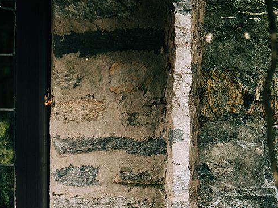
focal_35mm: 551
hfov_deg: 3.6
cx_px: -183
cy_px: 82
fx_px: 4426
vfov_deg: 2.7
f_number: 2.8
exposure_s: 1/320
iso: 400
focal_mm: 140
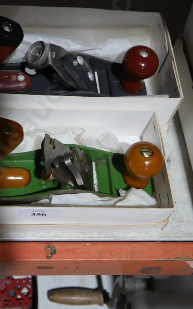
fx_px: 429
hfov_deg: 25.0
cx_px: 44
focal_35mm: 51
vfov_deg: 39.2
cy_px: 108
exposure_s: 1/60
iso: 320
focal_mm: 18
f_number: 4
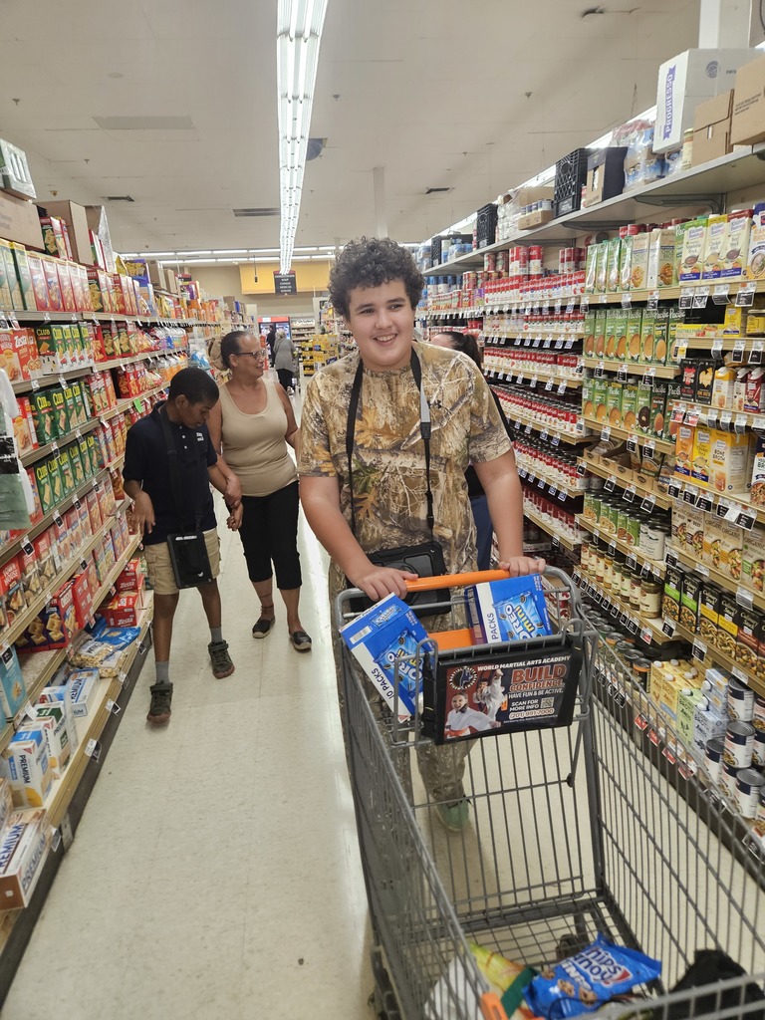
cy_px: 510
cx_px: 382
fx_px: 678
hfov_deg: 58.9
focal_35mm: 23
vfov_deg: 73.9
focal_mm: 5.4
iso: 200
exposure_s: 1/120
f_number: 1.8
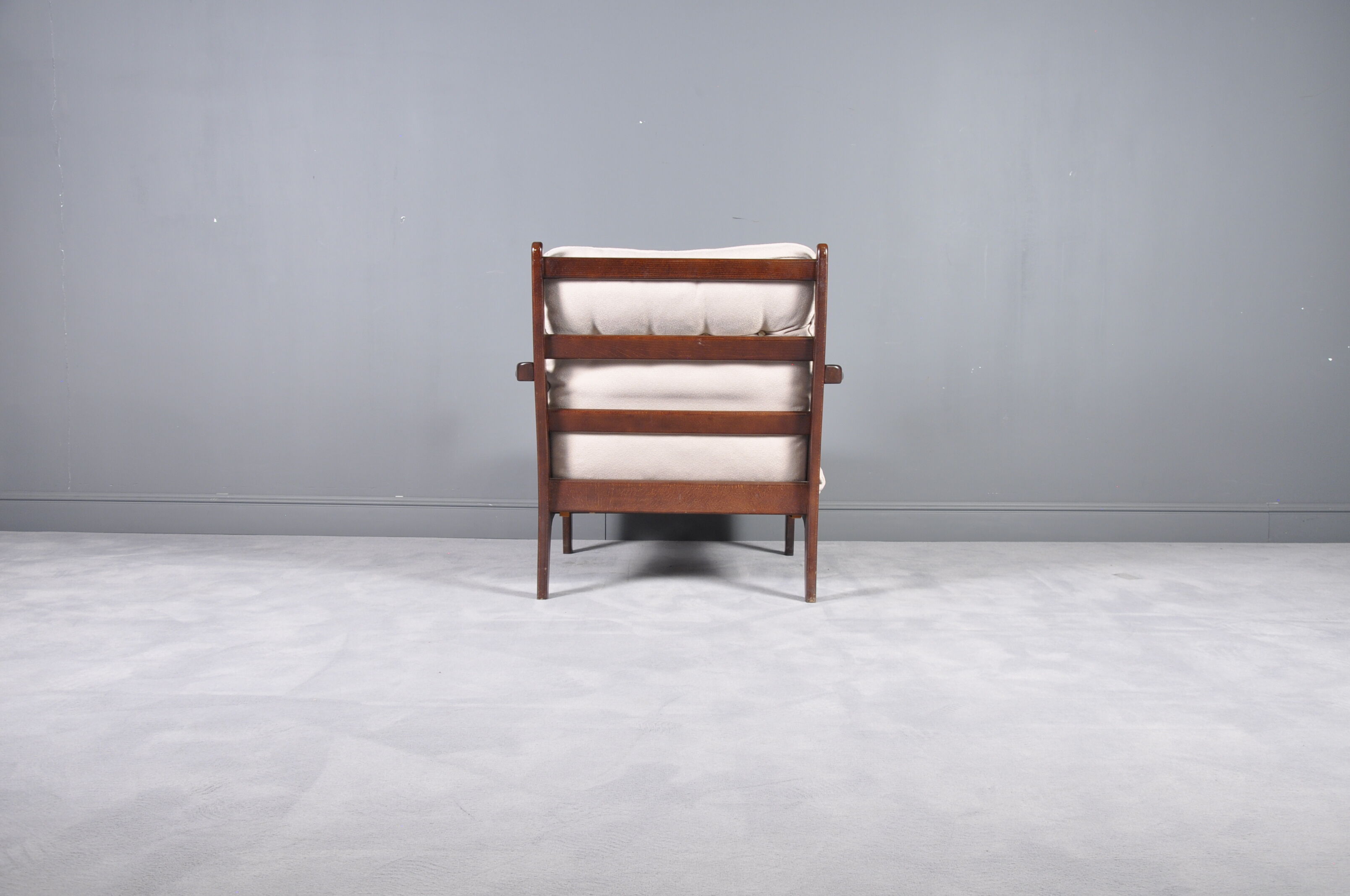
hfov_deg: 53.2
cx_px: 675
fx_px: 1348
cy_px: 448
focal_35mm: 36
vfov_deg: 36.8
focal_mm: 24
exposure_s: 1/5
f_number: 8
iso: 400
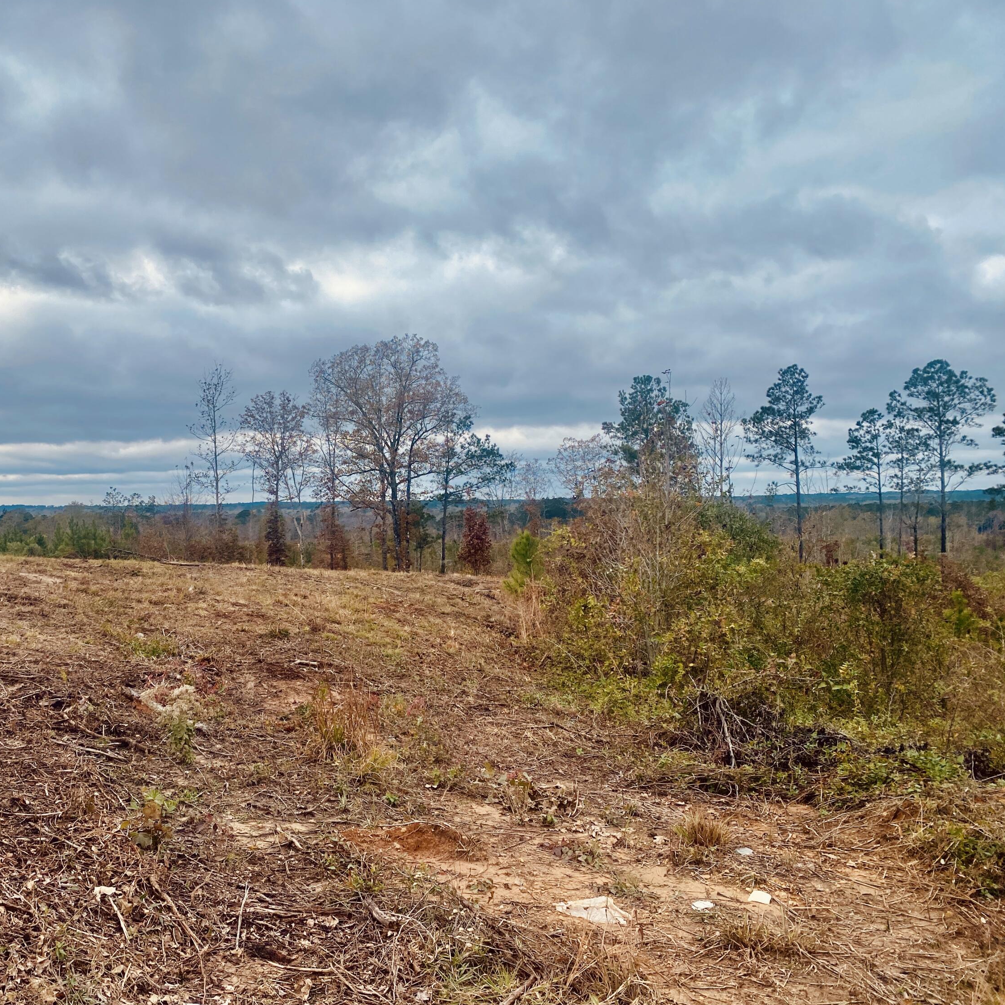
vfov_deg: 52.5
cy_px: 503
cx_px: 336
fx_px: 1018
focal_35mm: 31
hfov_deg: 51.6
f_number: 1.8
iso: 32
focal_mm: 4.25
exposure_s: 1/1678
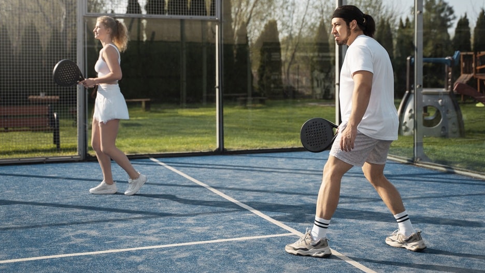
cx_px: 242
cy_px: 110
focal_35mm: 51
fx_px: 656
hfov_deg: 40.6
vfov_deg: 23.5
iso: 160
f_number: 2.8
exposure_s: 1/1000
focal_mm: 48
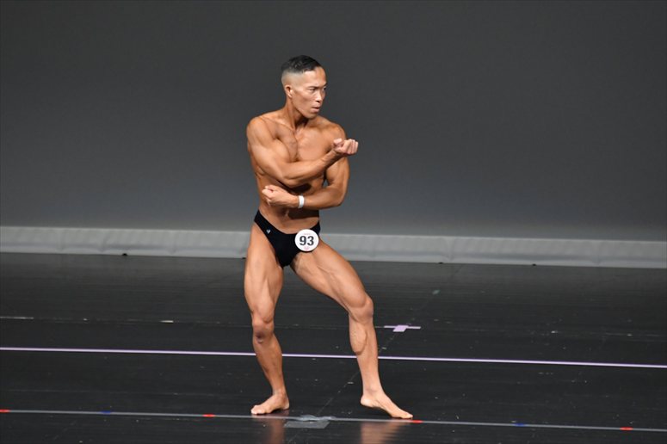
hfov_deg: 5.5
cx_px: 334
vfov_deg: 3.7
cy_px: 222
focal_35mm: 375
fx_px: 6945
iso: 4000
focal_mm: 250
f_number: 5.6
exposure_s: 1/400
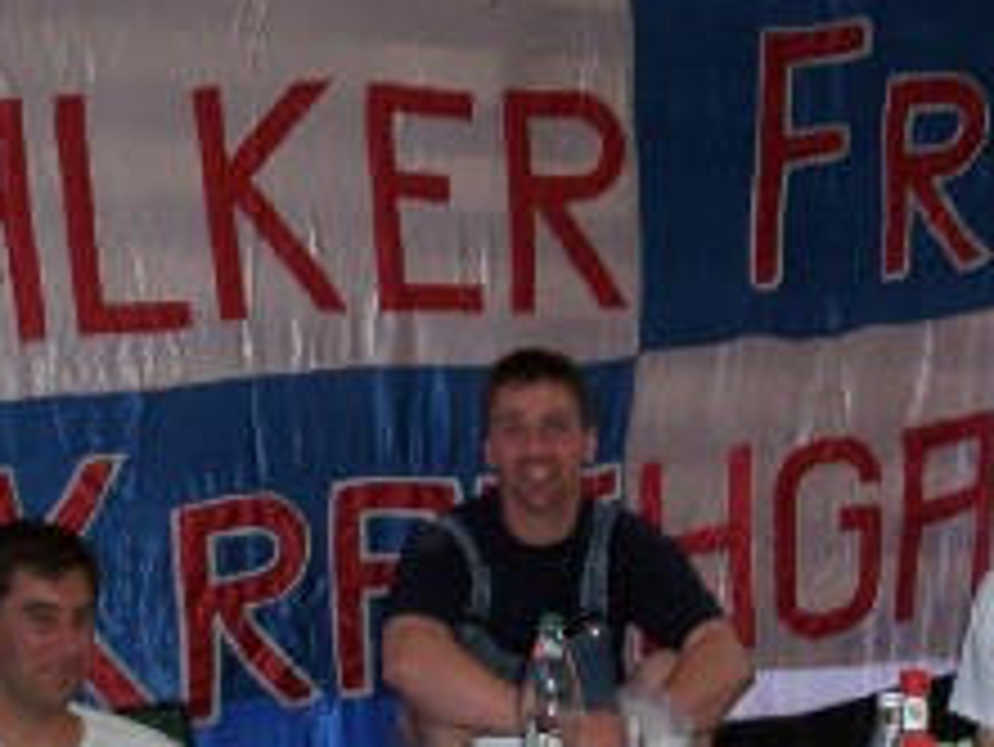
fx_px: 2040
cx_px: 569
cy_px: 567
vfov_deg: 20.6
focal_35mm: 71
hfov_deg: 27.4
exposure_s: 1/30
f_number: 4.5
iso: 140
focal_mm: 6
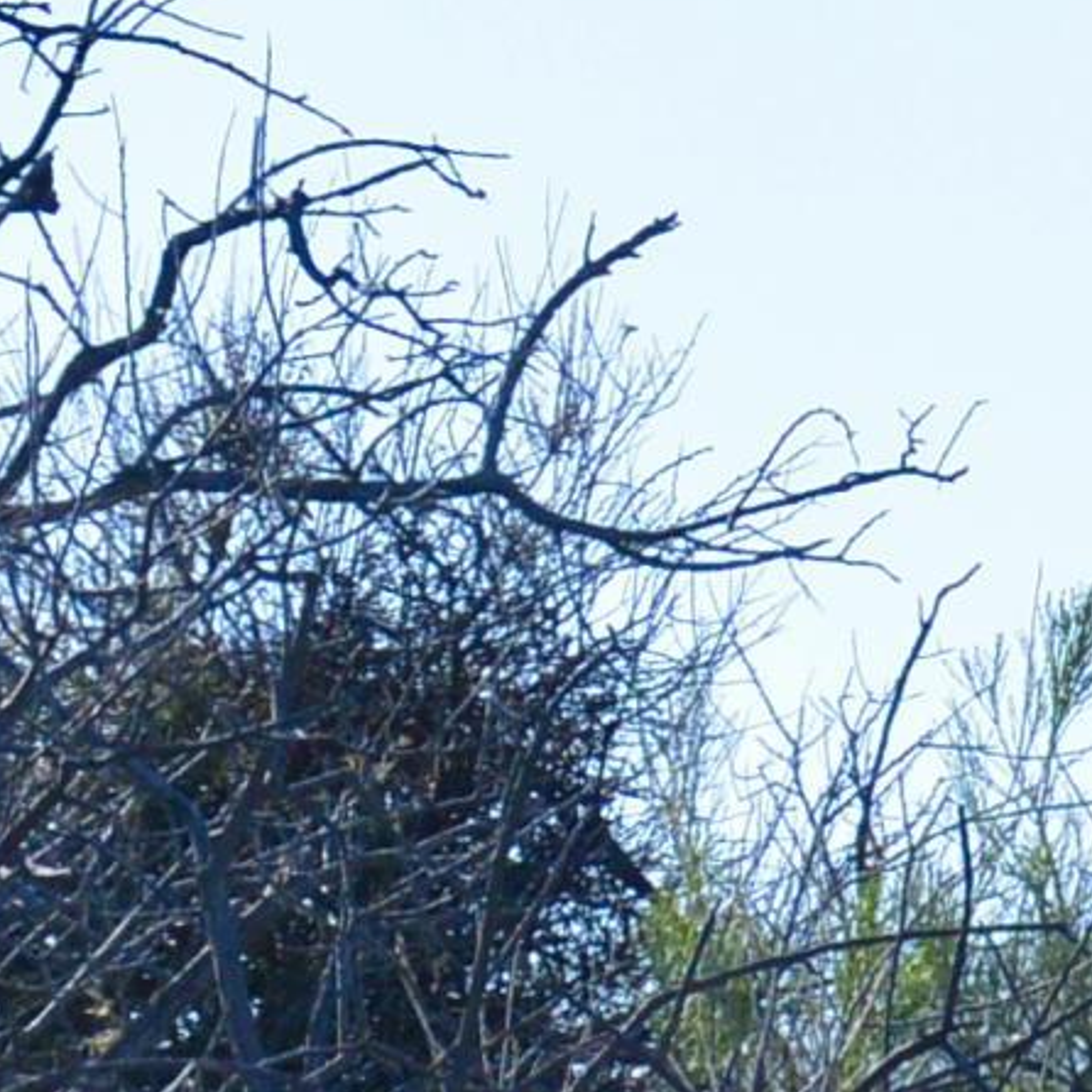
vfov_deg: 1.9
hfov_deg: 1.9
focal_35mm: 915
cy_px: 999
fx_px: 32657
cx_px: 3528
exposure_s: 1/800
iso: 160
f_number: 5
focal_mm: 59.4
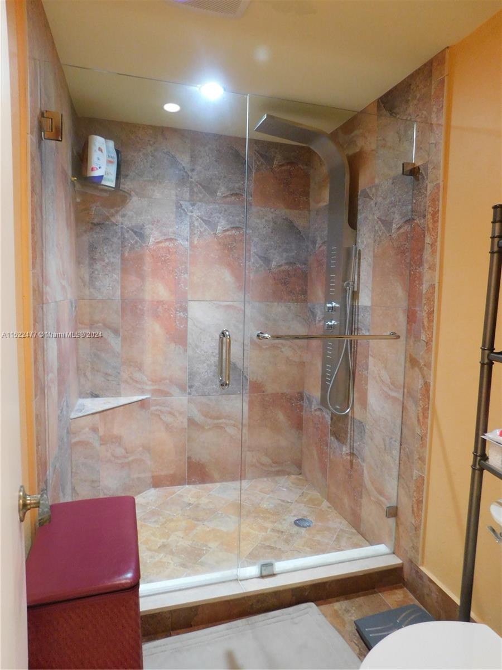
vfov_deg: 73.9
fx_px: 445
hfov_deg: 58.9
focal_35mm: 23
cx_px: 251
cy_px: 335
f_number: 3
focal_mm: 4
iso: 400
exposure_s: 1/8
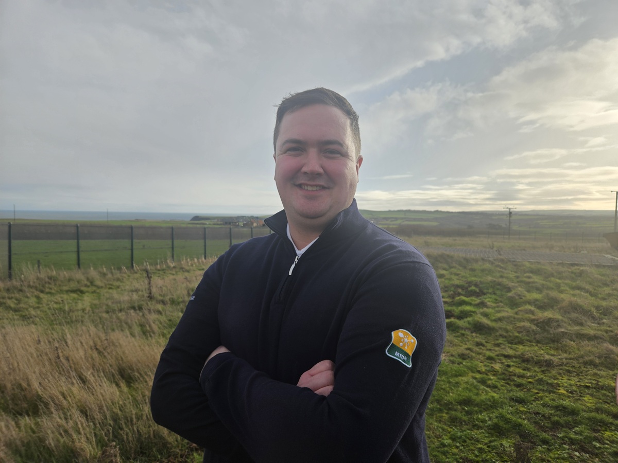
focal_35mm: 23
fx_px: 411
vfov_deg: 58.9
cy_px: 232
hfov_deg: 73.9
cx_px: 309
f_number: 1.8
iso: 25
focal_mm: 5.4
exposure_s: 1/1410
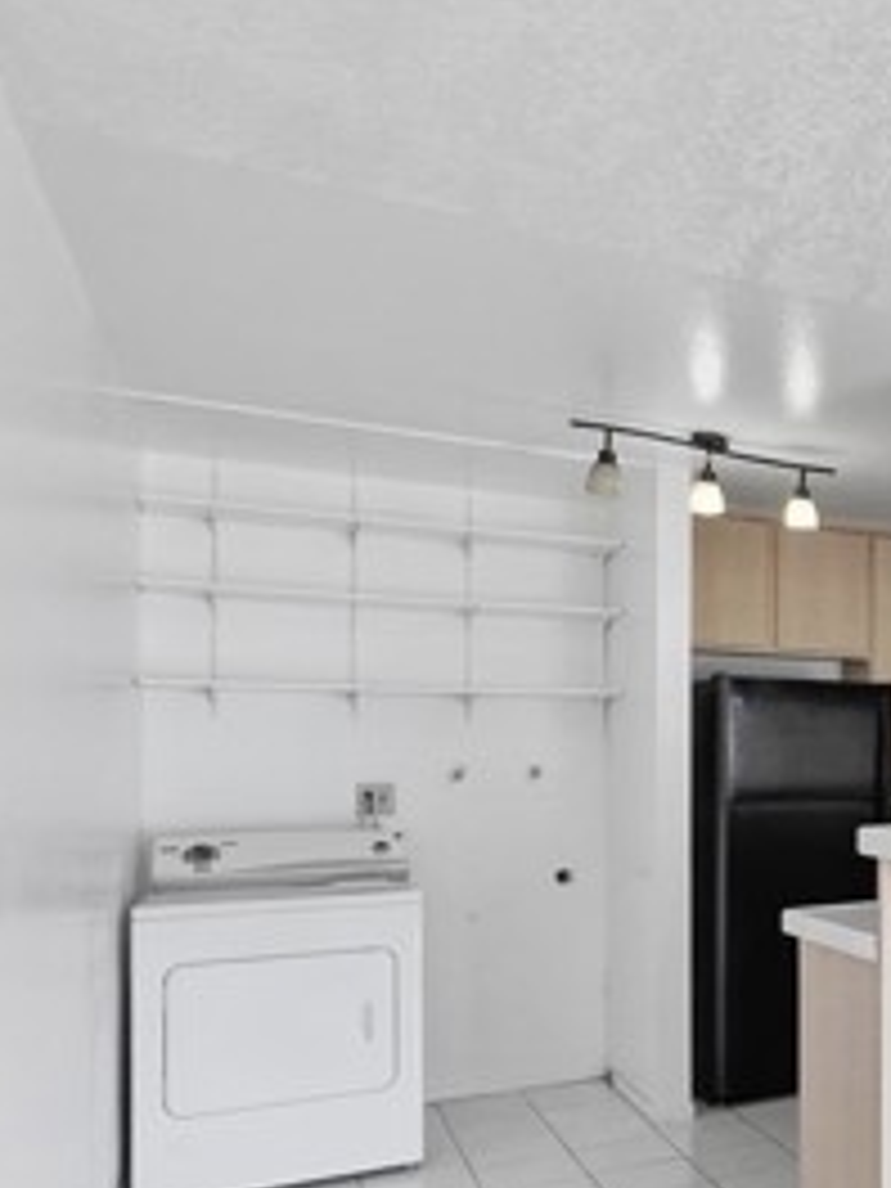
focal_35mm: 34
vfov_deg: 53.0
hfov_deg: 32.3
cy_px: 783
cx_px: 1138
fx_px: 1167
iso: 100
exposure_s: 1/99
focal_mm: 2.2
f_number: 2.2
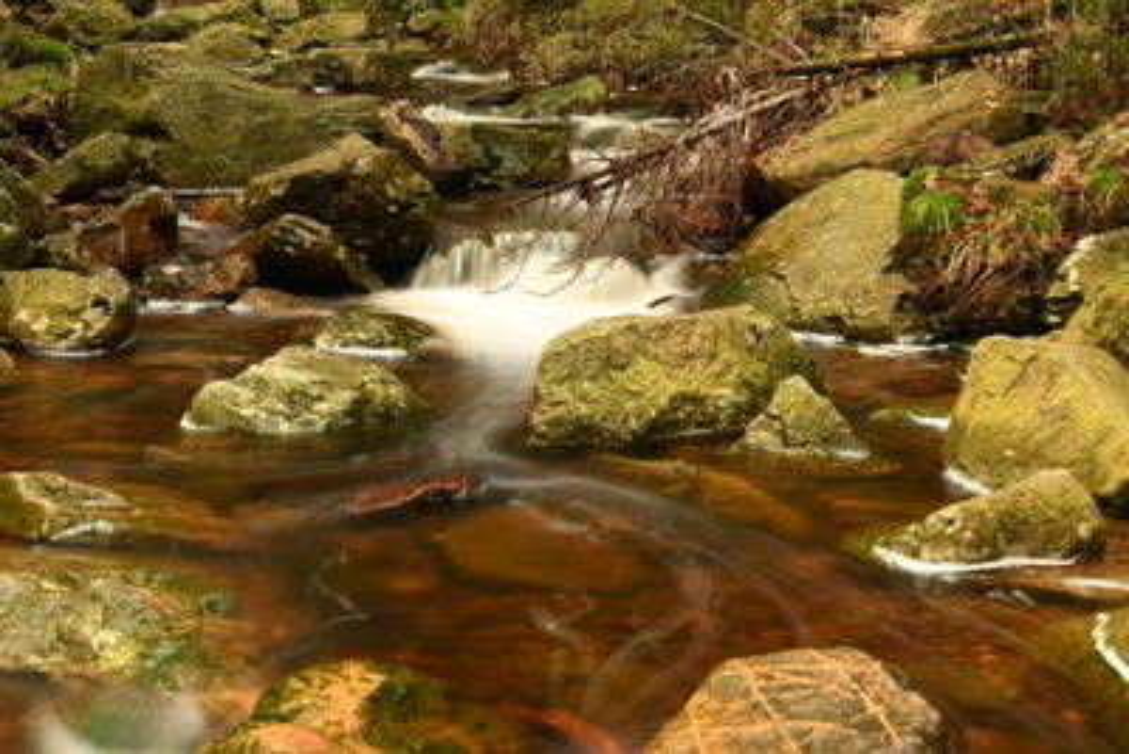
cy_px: 377
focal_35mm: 66
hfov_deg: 30.5
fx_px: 2070
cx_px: 564
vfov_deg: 20.6
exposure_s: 5
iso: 100
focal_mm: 44
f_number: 7.1
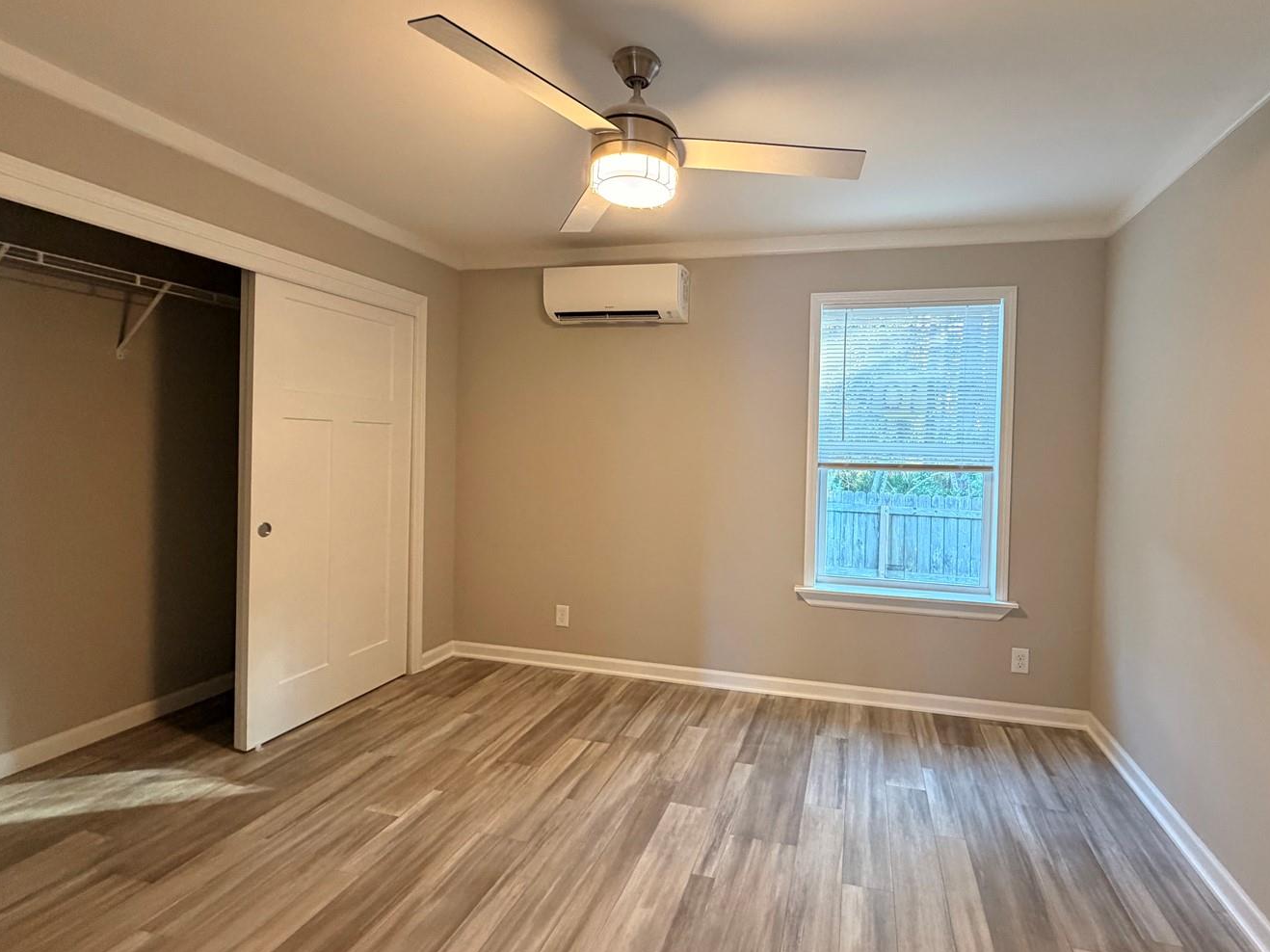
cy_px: 455
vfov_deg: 74.7
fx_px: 624
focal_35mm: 17
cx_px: 719
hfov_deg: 90.5
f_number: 2.2
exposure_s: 1/60
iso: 400
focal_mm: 2.22
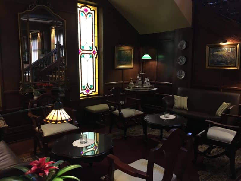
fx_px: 202
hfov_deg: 61.7
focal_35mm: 29
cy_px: 90
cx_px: 120
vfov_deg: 48.2
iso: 250
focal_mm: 4.15
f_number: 2.2
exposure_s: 1/15
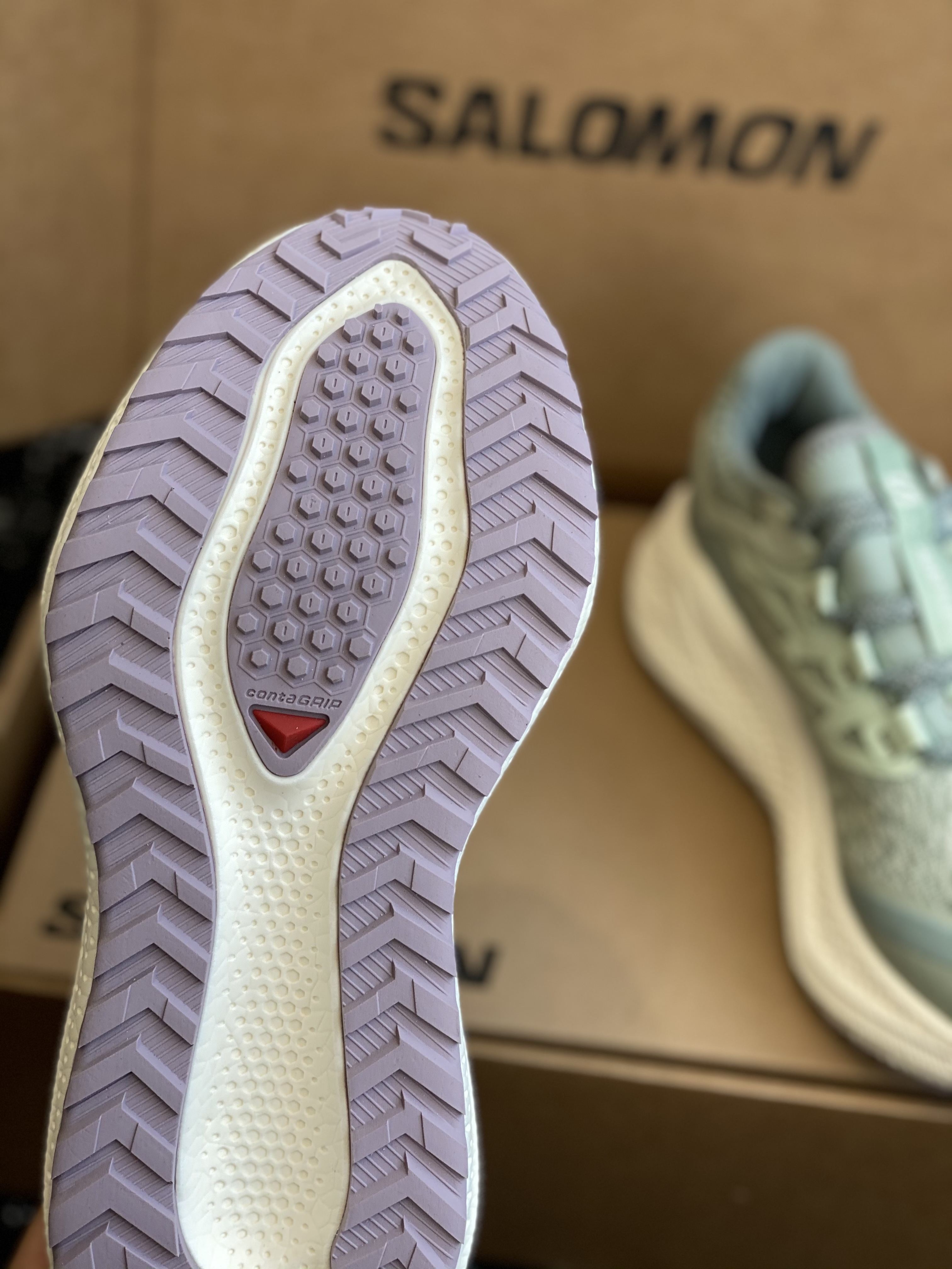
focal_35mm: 52
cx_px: 476
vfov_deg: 36.8
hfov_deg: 28.0
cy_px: 634
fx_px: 1907
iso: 20
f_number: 2
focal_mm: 6
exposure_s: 1/156
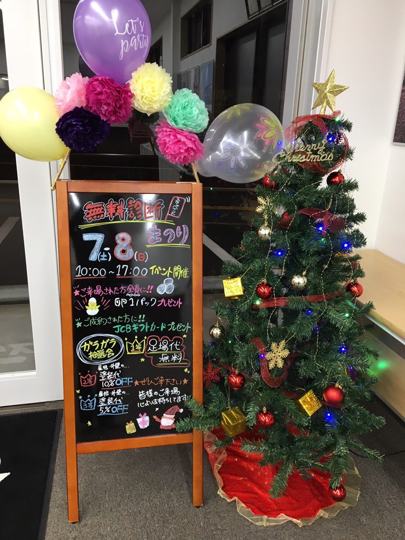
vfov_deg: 61.7
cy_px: 270
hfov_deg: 48.2
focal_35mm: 29
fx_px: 452
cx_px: 202
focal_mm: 4.15
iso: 50
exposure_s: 1/30
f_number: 2.2
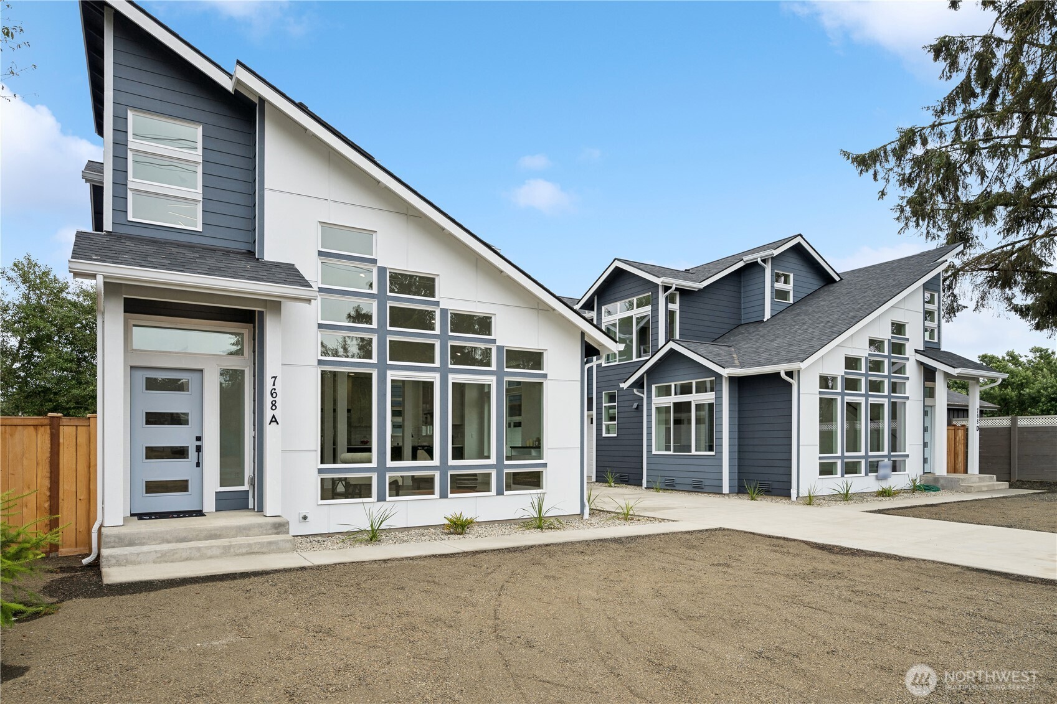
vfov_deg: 60.7
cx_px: 528
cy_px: 352
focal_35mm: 20
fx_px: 602
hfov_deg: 82.6
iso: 200
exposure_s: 1/320
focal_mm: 20.5
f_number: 8
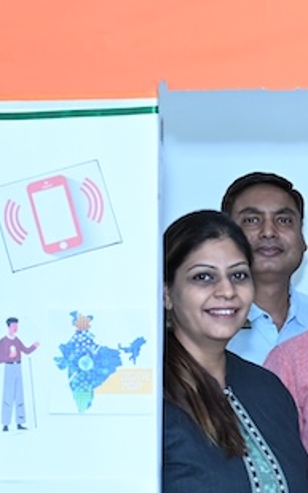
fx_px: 1908
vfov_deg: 14.7
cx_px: 704
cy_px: 317
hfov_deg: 8.5
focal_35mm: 142
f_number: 4
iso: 1250
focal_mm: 42
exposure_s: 1/125
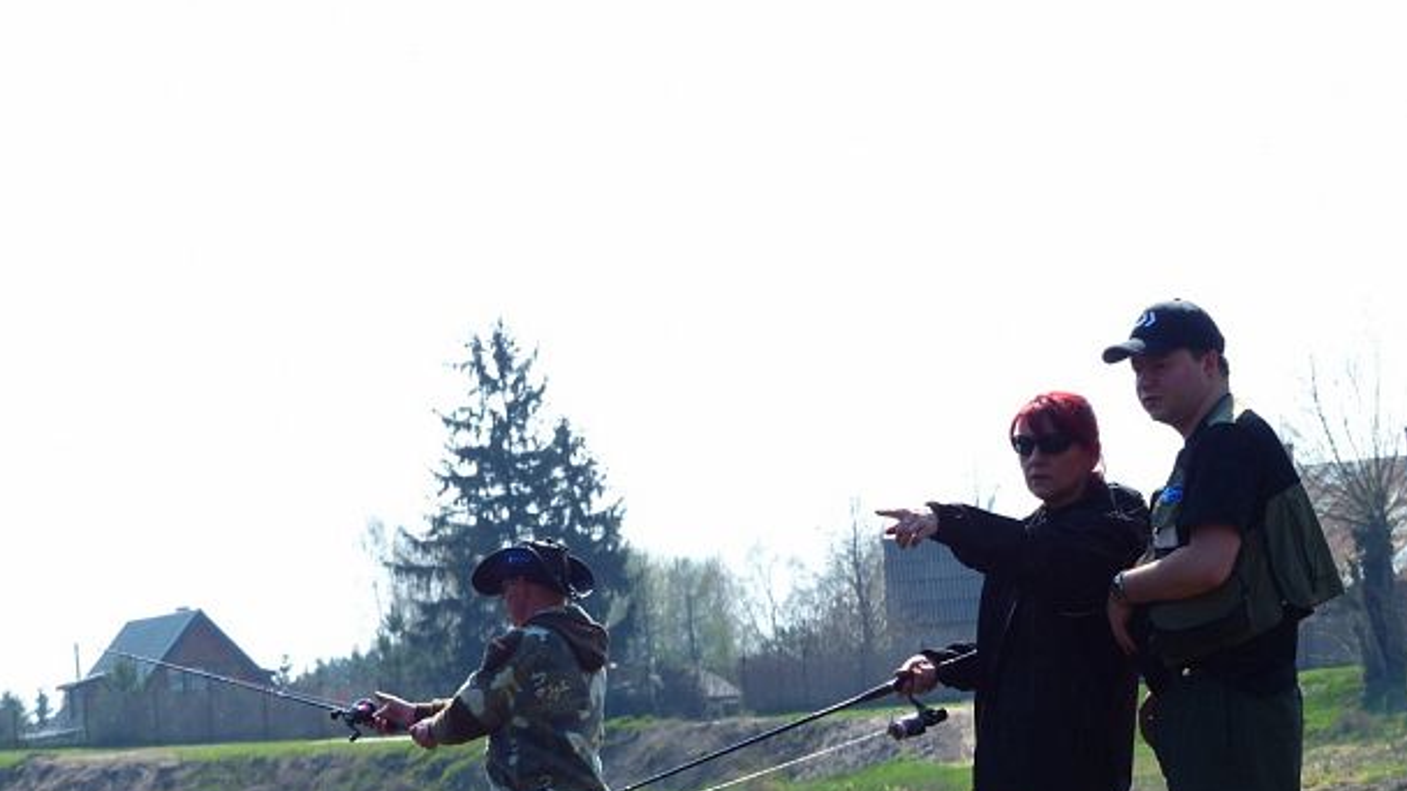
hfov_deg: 9.5
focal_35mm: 227
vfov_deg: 5.4
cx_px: 706
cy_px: 464
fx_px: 8469
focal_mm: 37.3
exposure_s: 1/500
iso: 100
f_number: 4
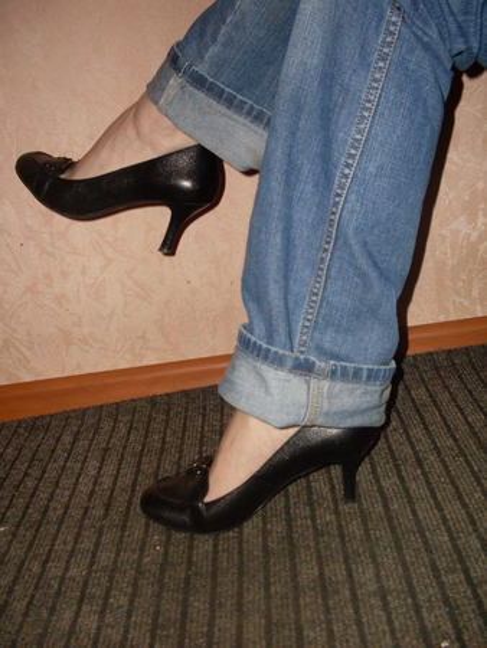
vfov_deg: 49.0
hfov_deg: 37.8
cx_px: 244
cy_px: 324
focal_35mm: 38
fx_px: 712
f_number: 2.8
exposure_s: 1/45
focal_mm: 6.3
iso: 100
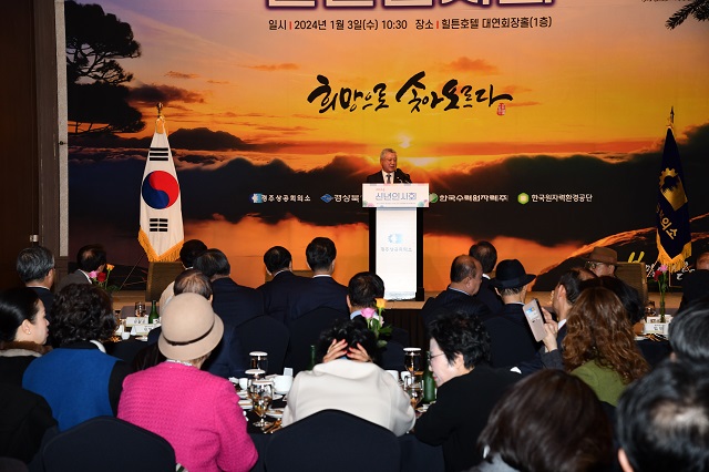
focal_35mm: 70
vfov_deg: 19.4
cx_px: 354
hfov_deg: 28.9
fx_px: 1378
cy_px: 236
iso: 1000
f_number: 7.1
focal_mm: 70
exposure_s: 1/160
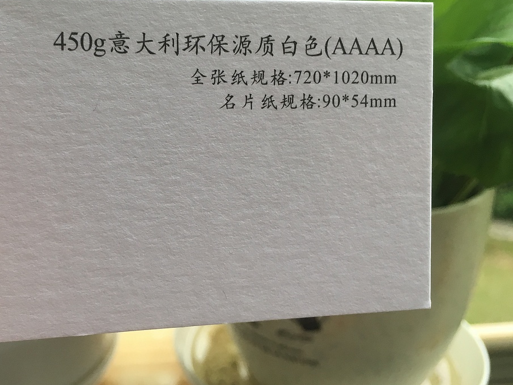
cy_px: 156
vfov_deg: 35.0
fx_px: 608
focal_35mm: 41
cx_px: 163
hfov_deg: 45.0
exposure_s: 1/33
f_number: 2.2
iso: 40
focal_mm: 4.15
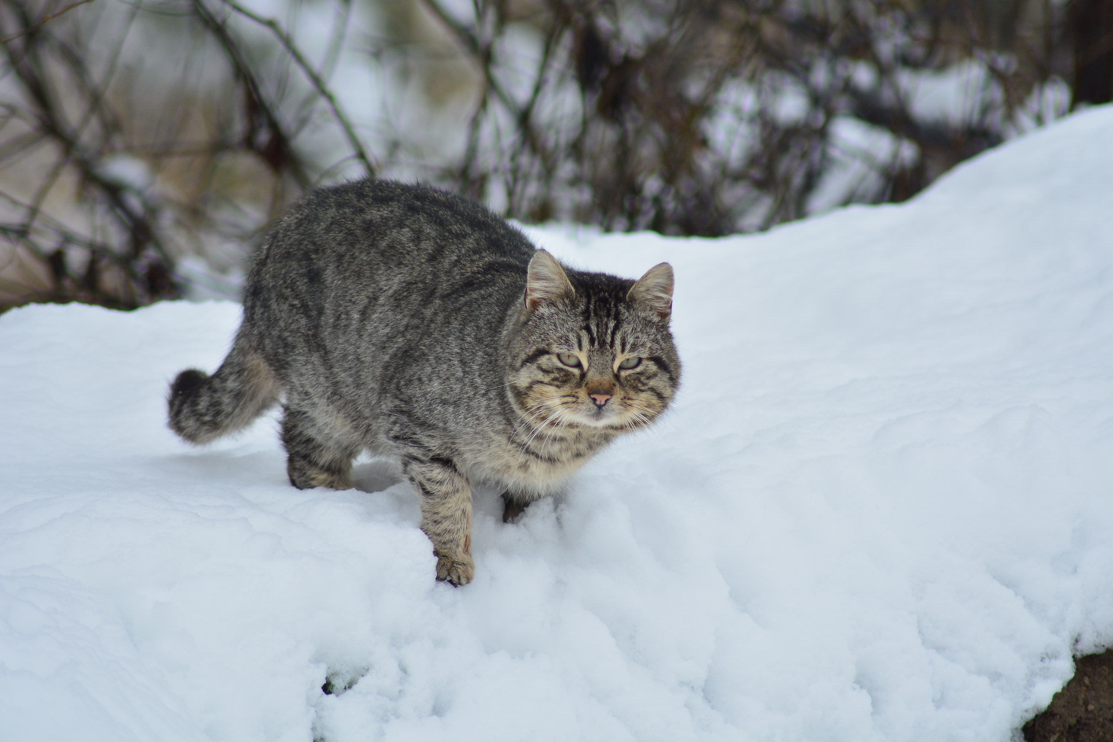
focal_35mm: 450
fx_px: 13911
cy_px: 371
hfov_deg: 4.6
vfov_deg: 3.1
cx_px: 556
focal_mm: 300
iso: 250
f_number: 5.6
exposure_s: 1/800
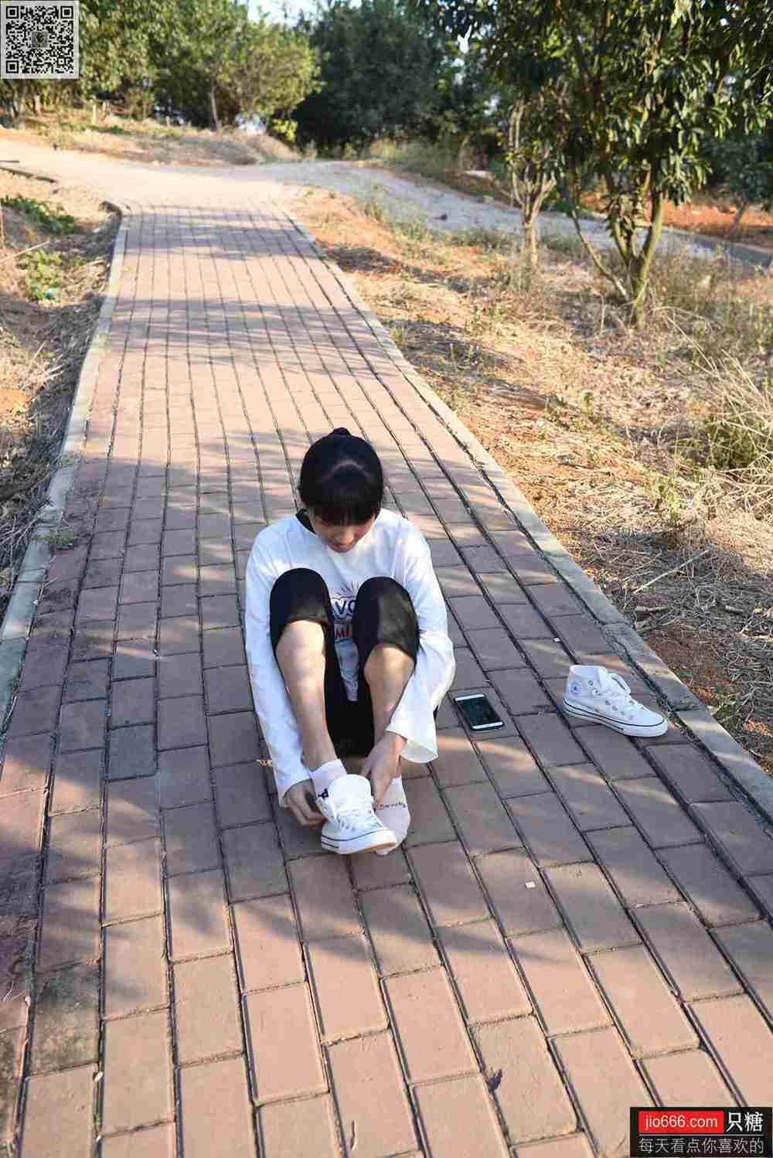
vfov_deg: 54.4
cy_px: 579
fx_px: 1126
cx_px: 386
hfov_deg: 37.9
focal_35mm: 35
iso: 160
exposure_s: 1/160
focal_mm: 35
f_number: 5.6
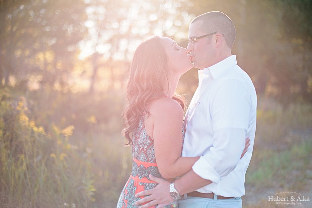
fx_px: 433
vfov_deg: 27.0
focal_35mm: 50
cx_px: 156
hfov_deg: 39.6
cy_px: 104
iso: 500
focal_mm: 50
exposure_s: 1/8000
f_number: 1.6
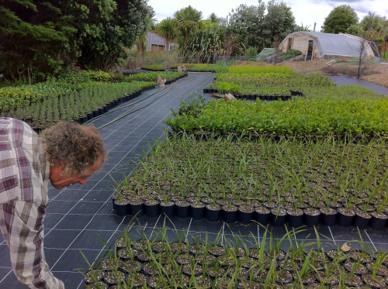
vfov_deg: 40.6
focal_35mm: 35
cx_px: 194
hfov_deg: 52.7
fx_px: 392
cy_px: 144
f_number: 2.8
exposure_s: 1/136
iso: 80
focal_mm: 3.85
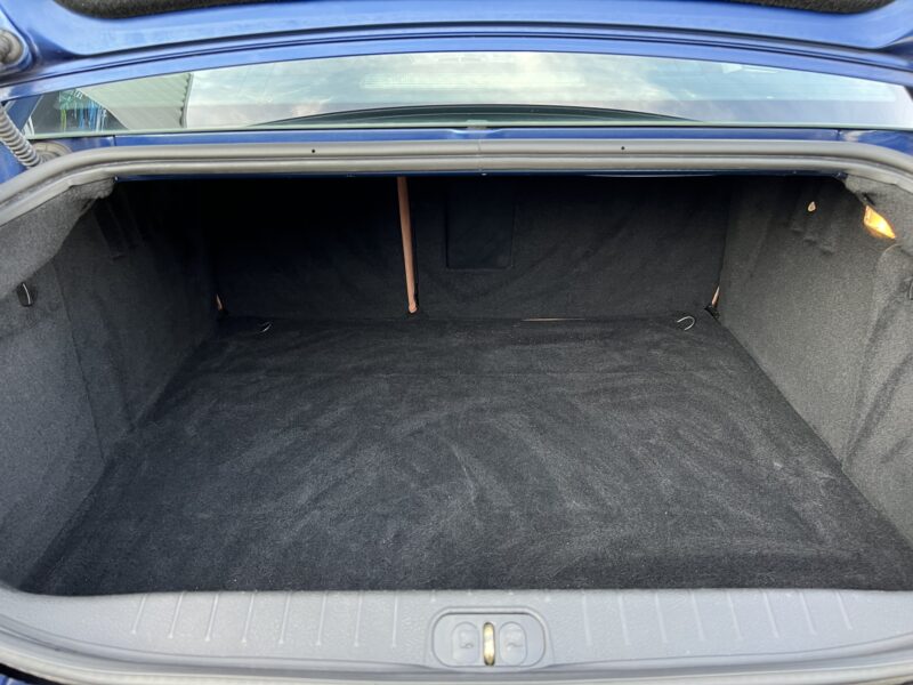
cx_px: 456
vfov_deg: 53.1
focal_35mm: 26
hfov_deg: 67.3
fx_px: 686
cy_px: 342
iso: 125
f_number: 1.5
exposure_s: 1/86
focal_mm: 5.7
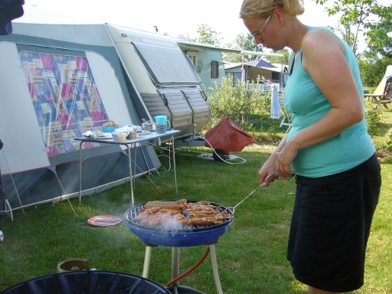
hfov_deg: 45.8
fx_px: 464
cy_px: 145
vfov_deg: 35.1
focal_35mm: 41
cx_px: 189
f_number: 2.8
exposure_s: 1/320
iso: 100
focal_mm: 5.8
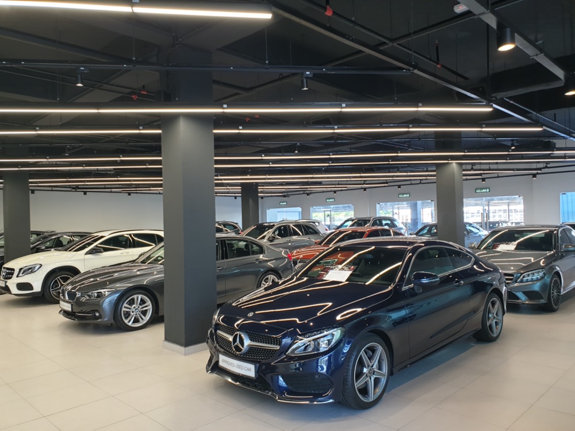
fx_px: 432
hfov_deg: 67.3
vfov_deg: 53.1
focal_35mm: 26
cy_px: 216
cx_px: 288
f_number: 2.4
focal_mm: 4.3
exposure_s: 1/50
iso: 80
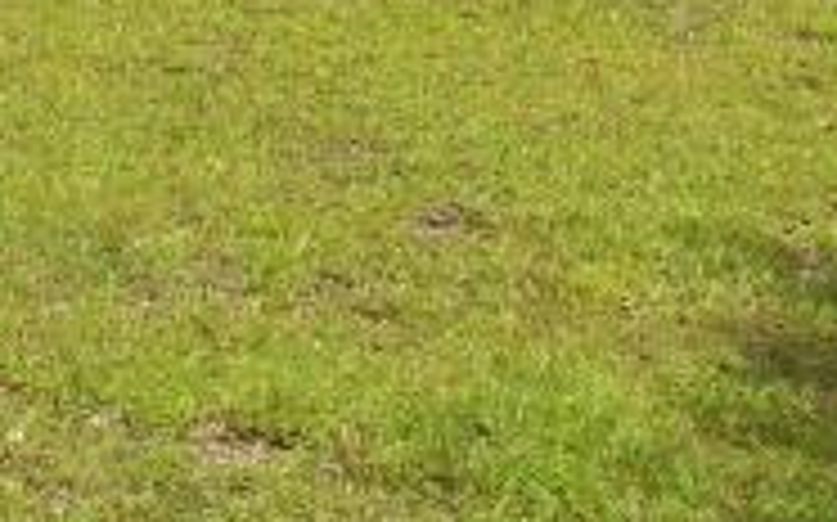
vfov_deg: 11.1
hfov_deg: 19.5
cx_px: 171
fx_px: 2417
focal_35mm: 106
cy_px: -544
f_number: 8.6
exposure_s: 1/160
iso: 80
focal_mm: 5.2
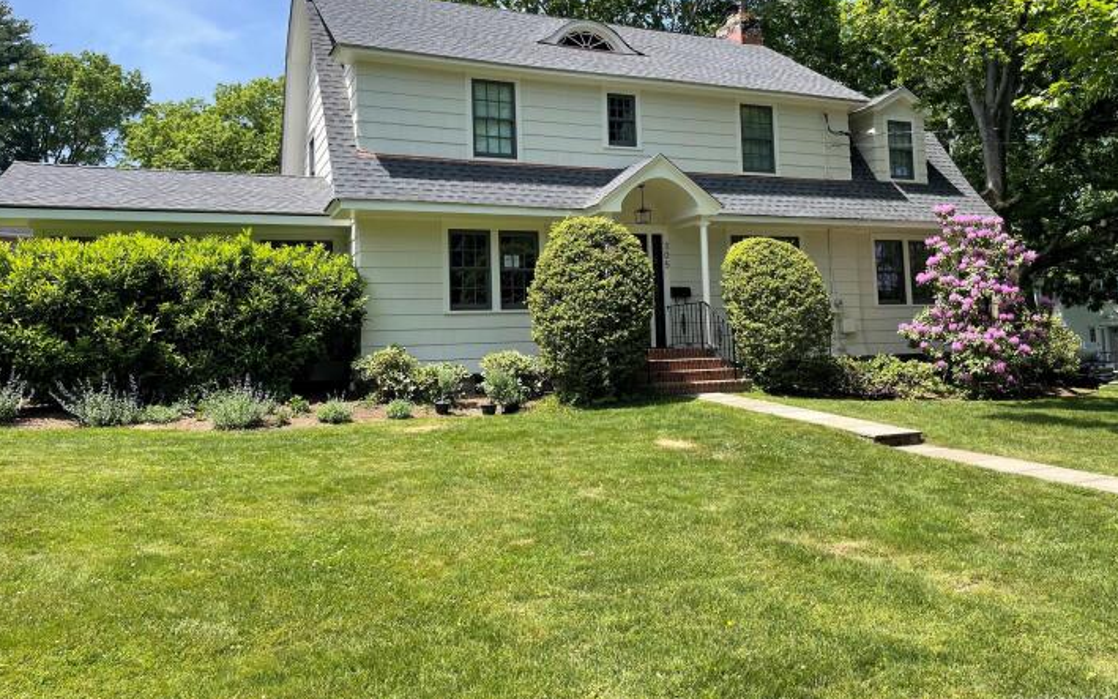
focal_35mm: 28
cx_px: 557
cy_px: 289
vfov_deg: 44.4
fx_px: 853
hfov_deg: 66.5
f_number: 1.6
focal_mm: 4.2
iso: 32
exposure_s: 1/1319
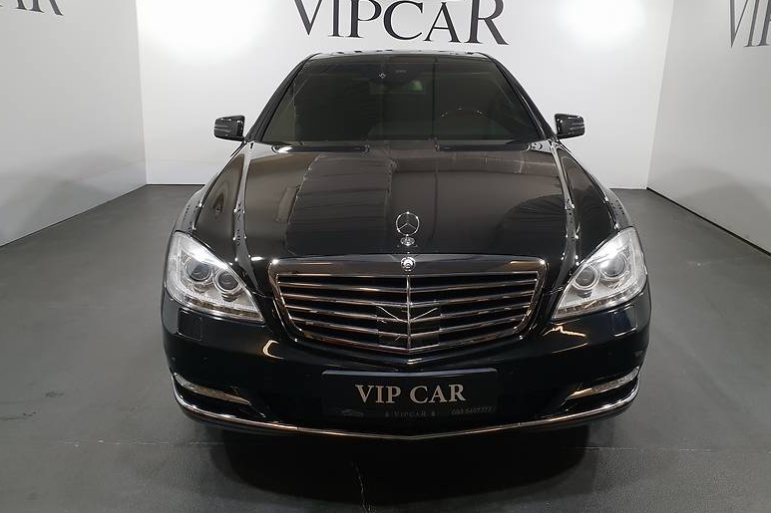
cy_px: 234
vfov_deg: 46.3
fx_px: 600
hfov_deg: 65.5
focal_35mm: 28
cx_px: 392
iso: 100
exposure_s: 1/50
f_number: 2.4
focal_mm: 4.3
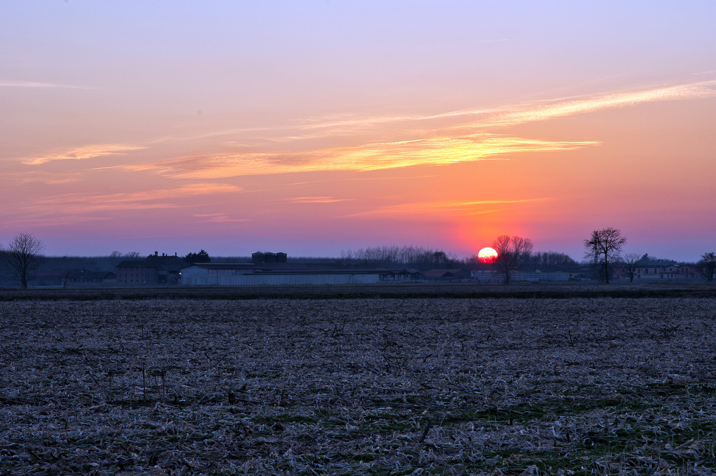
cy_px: 238
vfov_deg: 13.0
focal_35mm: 105
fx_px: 2087
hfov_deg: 19.5
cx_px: 358
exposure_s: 1/20
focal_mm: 70
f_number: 14
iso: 200
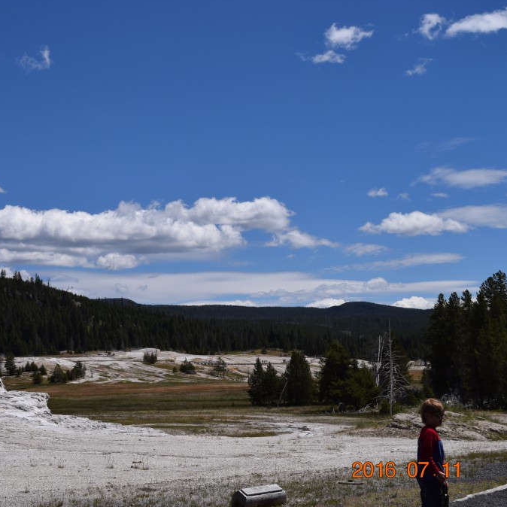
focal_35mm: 62
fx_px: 1027
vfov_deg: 27.7
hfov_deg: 27.5
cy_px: 252
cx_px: 150
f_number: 13
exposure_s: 1/640
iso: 200
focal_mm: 32
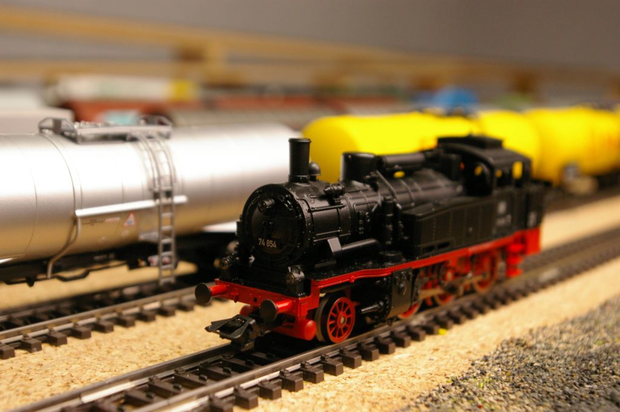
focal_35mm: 52
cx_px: 310
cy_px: 206
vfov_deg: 25.7
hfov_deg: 37.9
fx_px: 903
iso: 800
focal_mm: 35
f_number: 5.6
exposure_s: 1/20
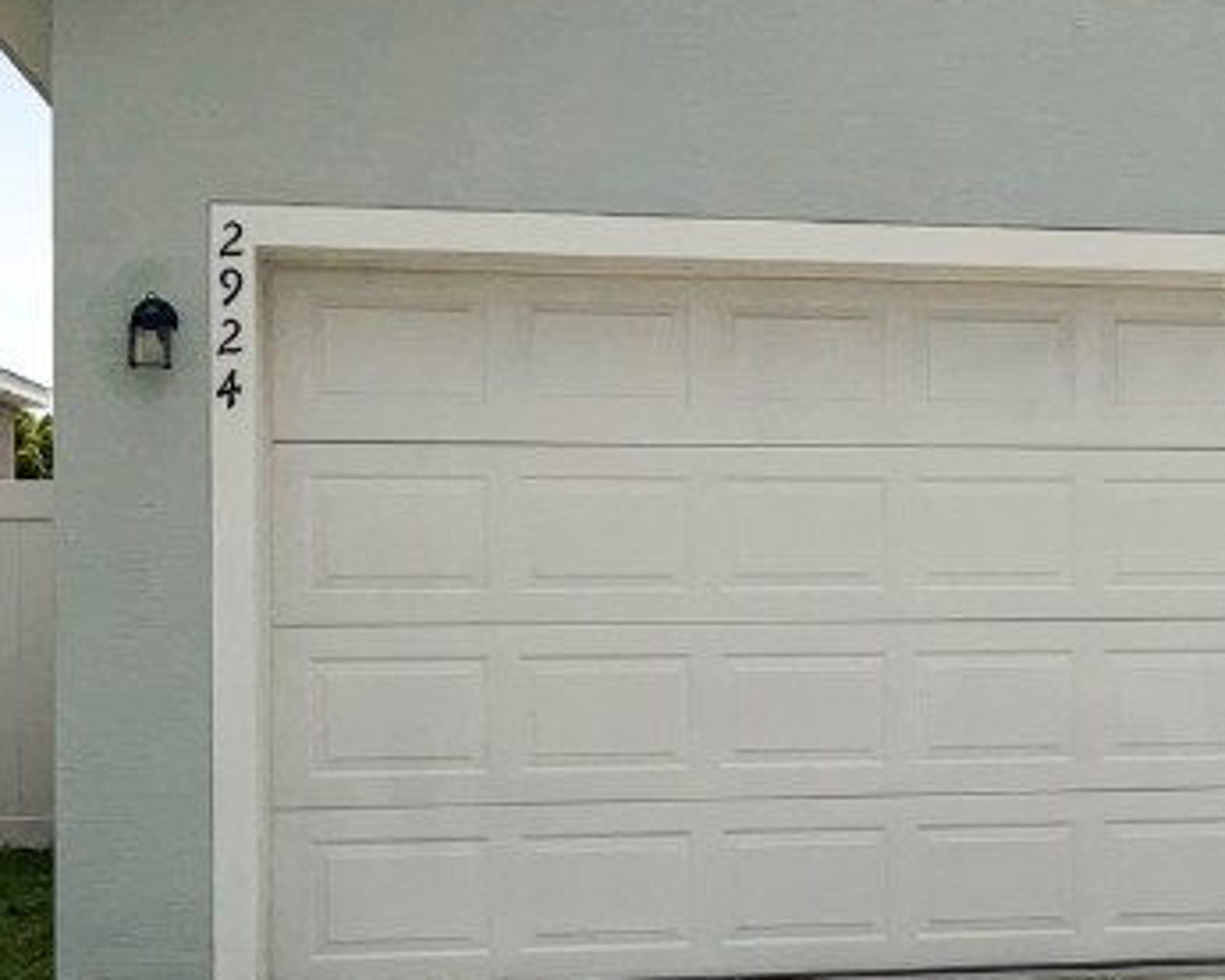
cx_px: 1218
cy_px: 689
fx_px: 3045
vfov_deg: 18.2
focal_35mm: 84
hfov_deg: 21.9
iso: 20
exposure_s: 1/4405
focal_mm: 3
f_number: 1.8
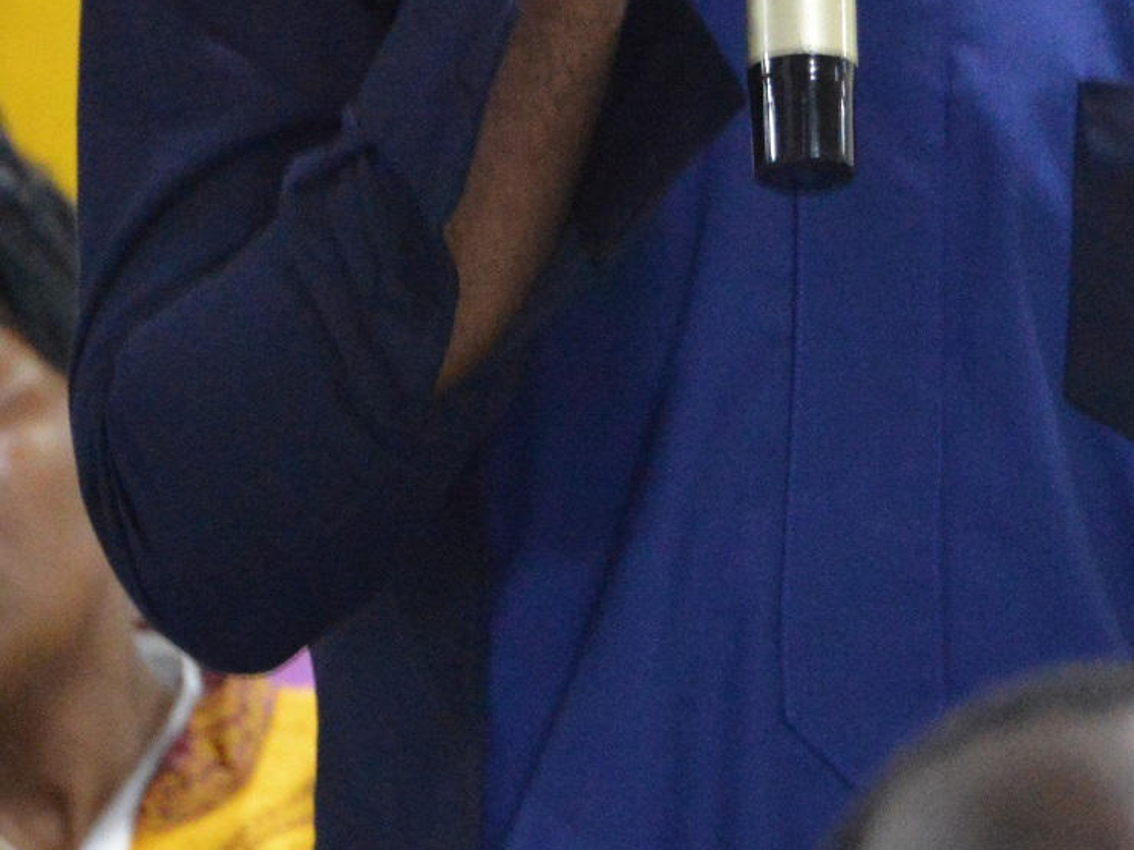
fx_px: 32432
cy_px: 10
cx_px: 772
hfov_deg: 2.0
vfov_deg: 1.5
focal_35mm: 990
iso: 6400
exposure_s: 1/40
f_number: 5.6
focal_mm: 230
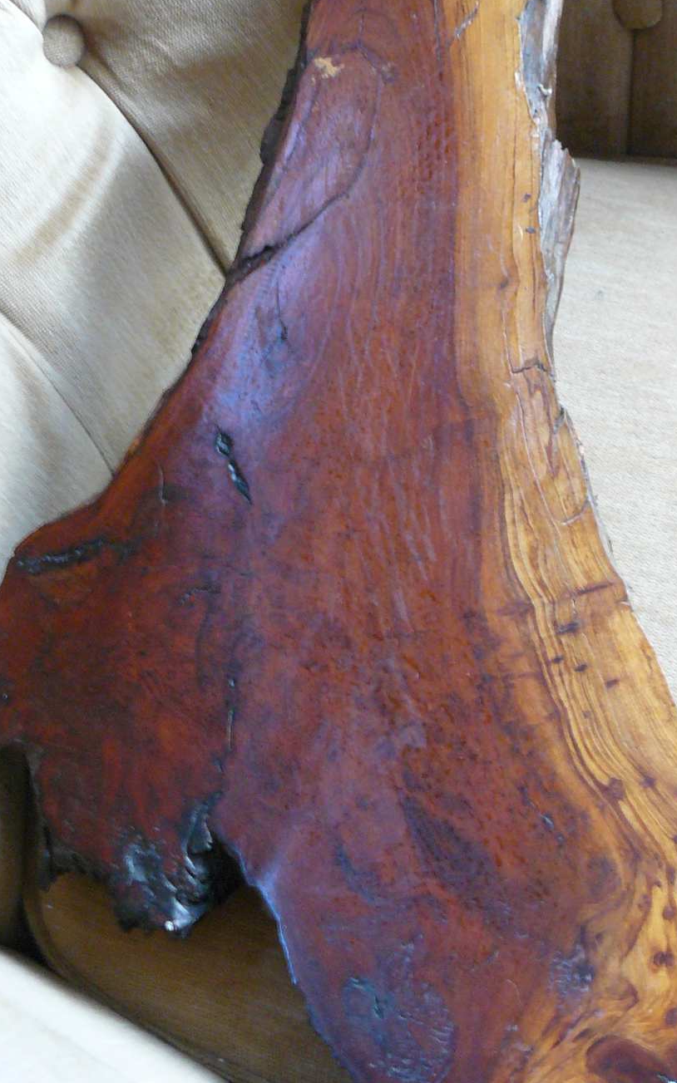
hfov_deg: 21.6
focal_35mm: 60
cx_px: 421
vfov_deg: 33.7
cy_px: 367
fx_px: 1772
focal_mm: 6
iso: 200
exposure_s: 1/10
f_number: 2.8
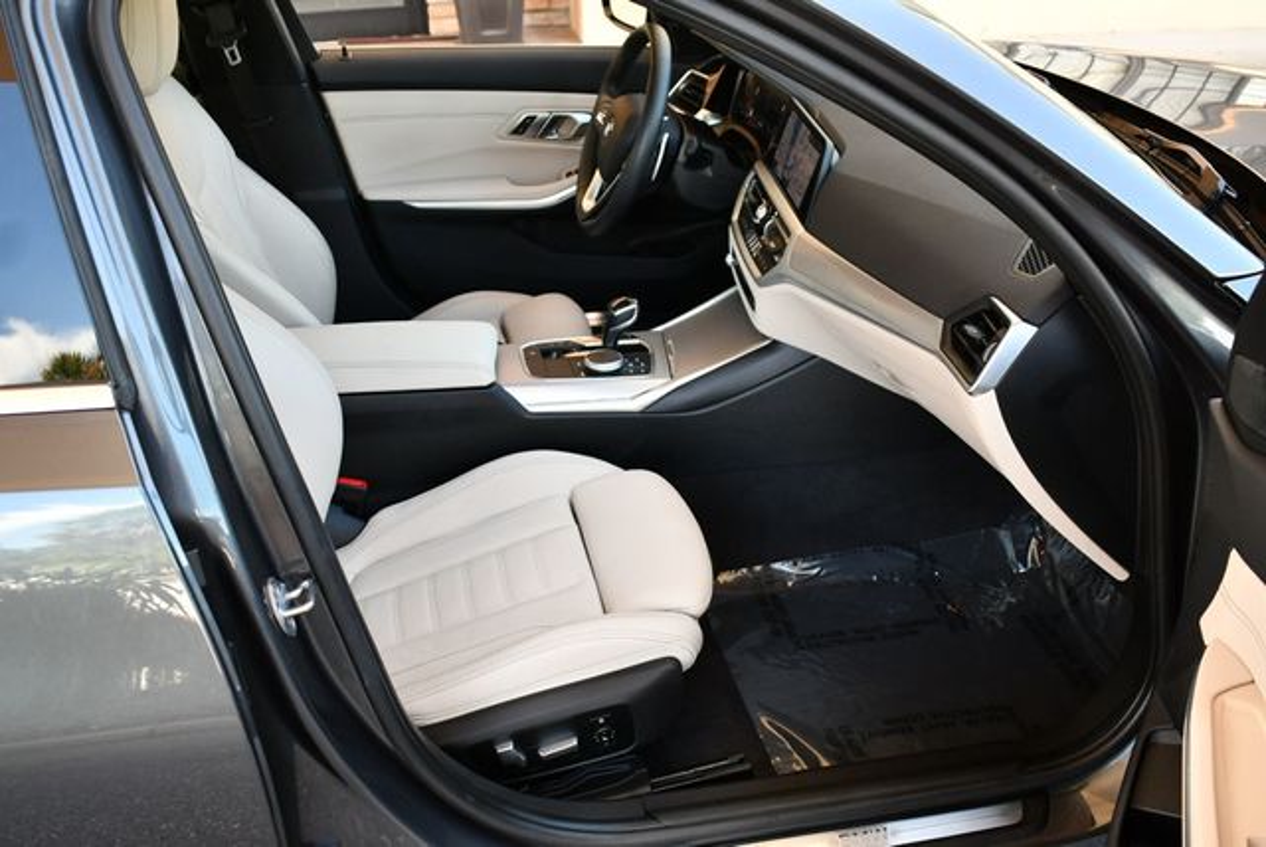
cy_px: 424
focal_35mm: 36
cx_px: 633
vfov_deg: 36.9
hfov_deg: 53.1
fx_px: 1267
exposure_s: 1/250
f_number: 3.5
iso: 560
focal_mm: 18
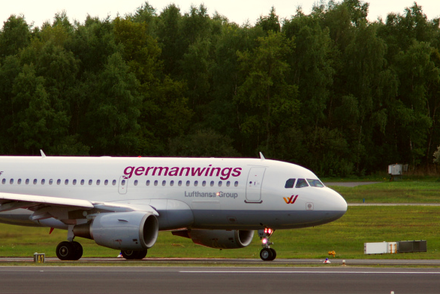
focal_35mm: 603
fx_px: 7371
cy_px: 167
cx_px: 165
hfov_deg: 3.4
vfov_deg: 2.3
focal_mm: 230
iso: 160
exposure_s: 1/400
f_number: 5.6
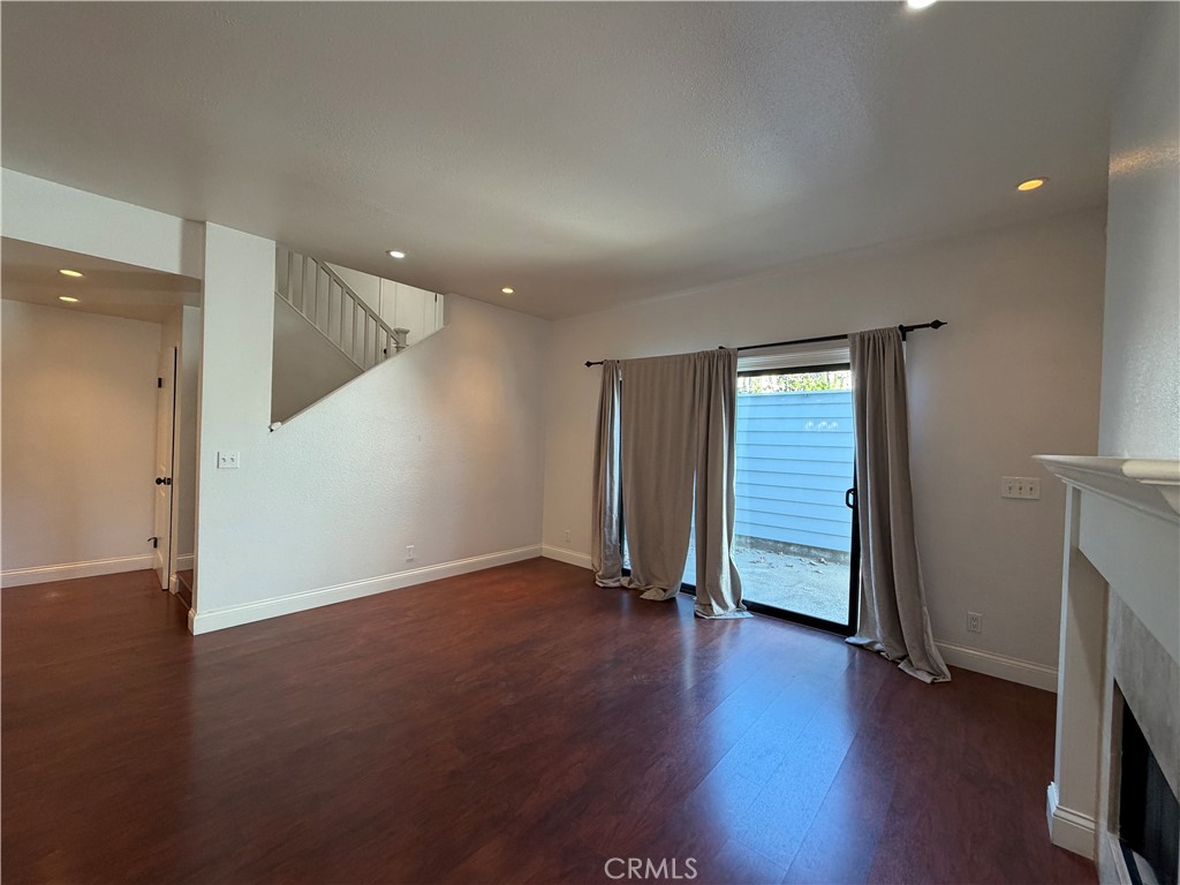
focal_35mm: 14
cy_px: 442
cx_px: 590
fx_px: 477
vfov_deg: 85.7
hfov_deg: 102.1
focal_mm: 2.22
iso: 200
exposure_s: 1/60
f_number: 2.2
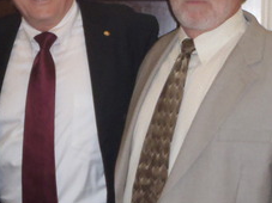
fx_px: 872
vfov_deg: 13.3
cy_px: 101
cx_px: -16
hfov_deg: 17.2
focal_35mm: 111
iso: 320
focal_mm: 6.53
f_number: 4.1
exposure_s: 1/40
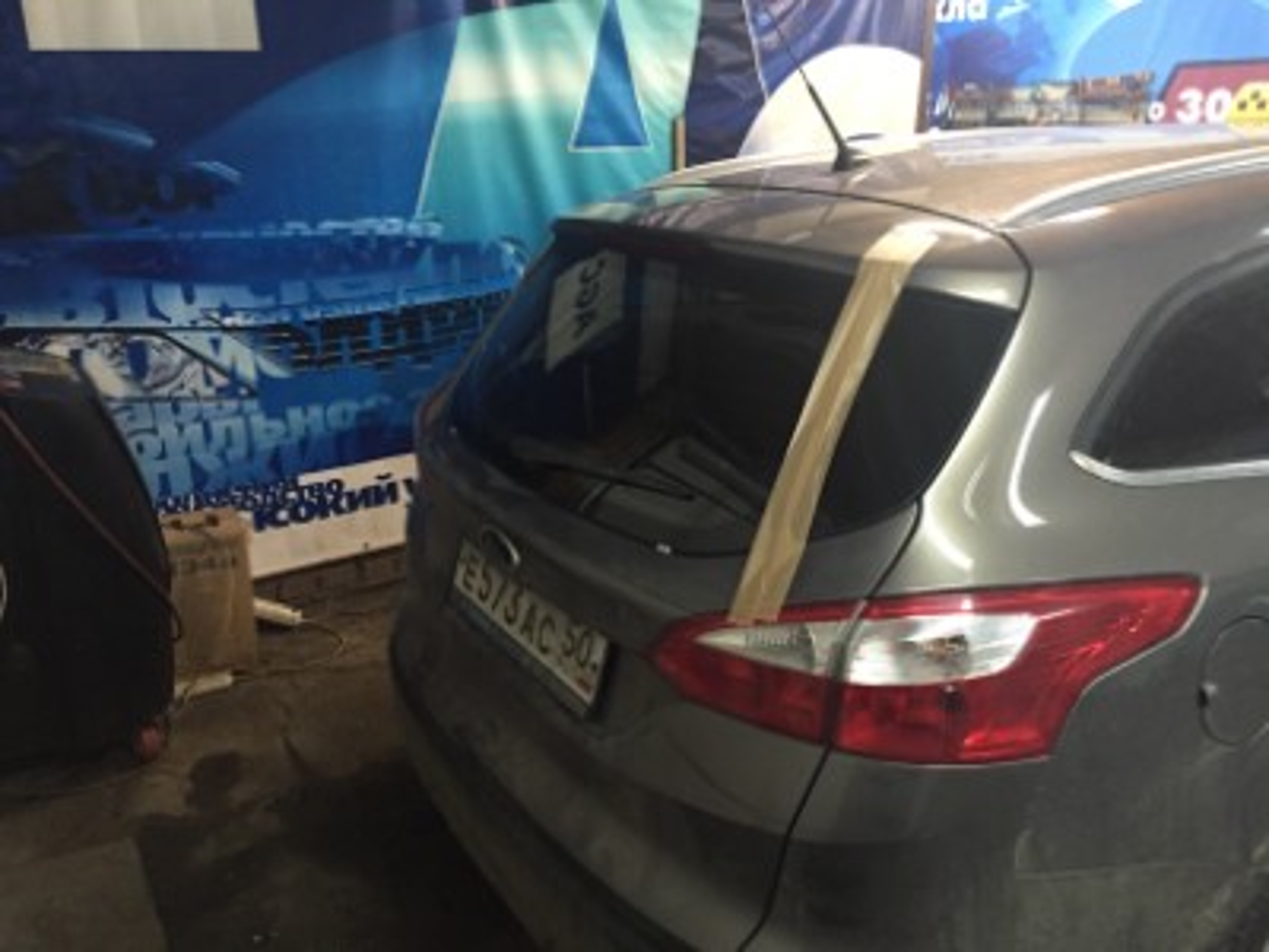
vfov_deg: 48.2
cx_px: 634
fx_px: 1063
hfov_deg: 61.7
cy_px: 476
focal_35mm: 29
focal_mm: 4.15
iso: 250
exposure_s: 1/20
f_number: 2.2
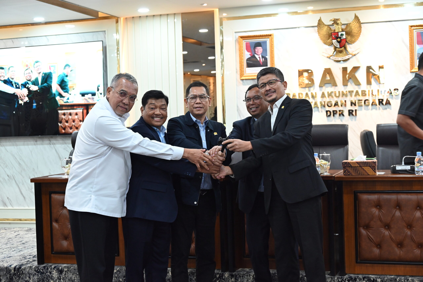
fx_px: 670
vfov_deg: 23.8
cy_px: 141
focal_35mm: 57
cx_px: 212
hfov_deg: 35.1
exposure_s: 1/100
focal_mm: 57
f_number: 5.6
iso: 3200
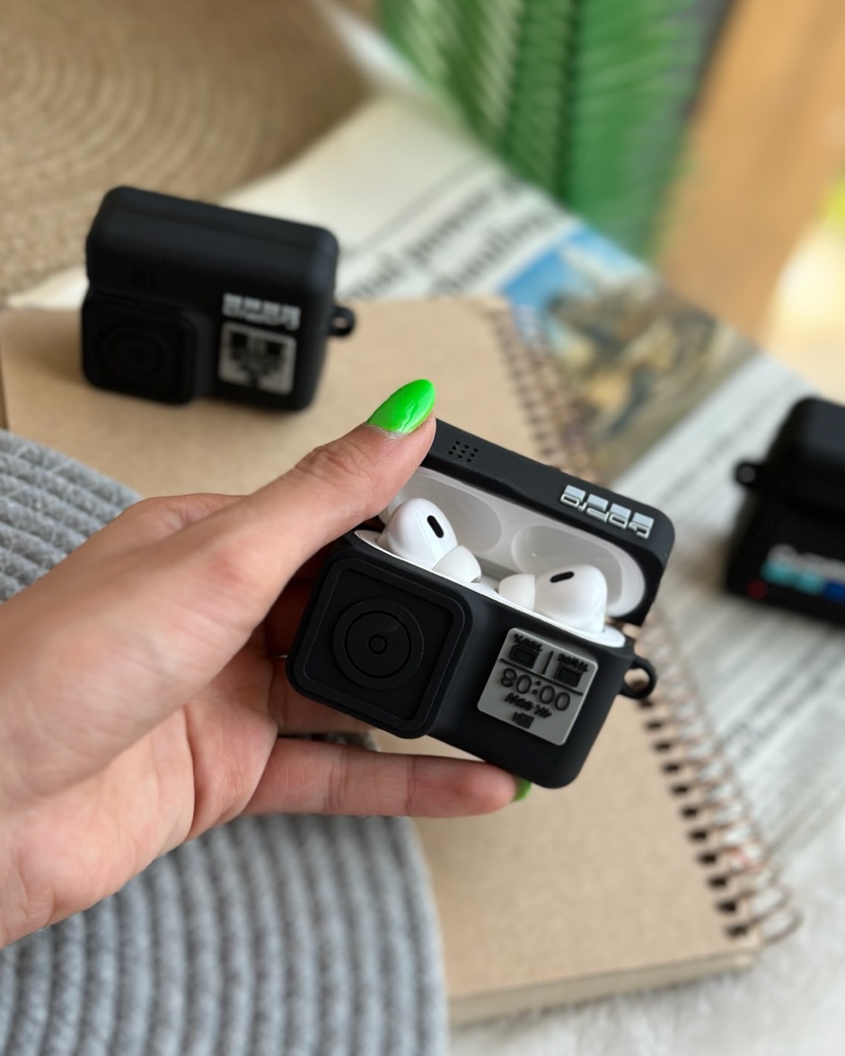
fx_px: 1594
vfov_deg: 36.7
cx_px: 418
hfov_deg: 29.7
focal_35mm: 51
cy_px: 532
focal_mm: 6.86
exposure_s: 1/444
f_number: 1.78
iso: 80
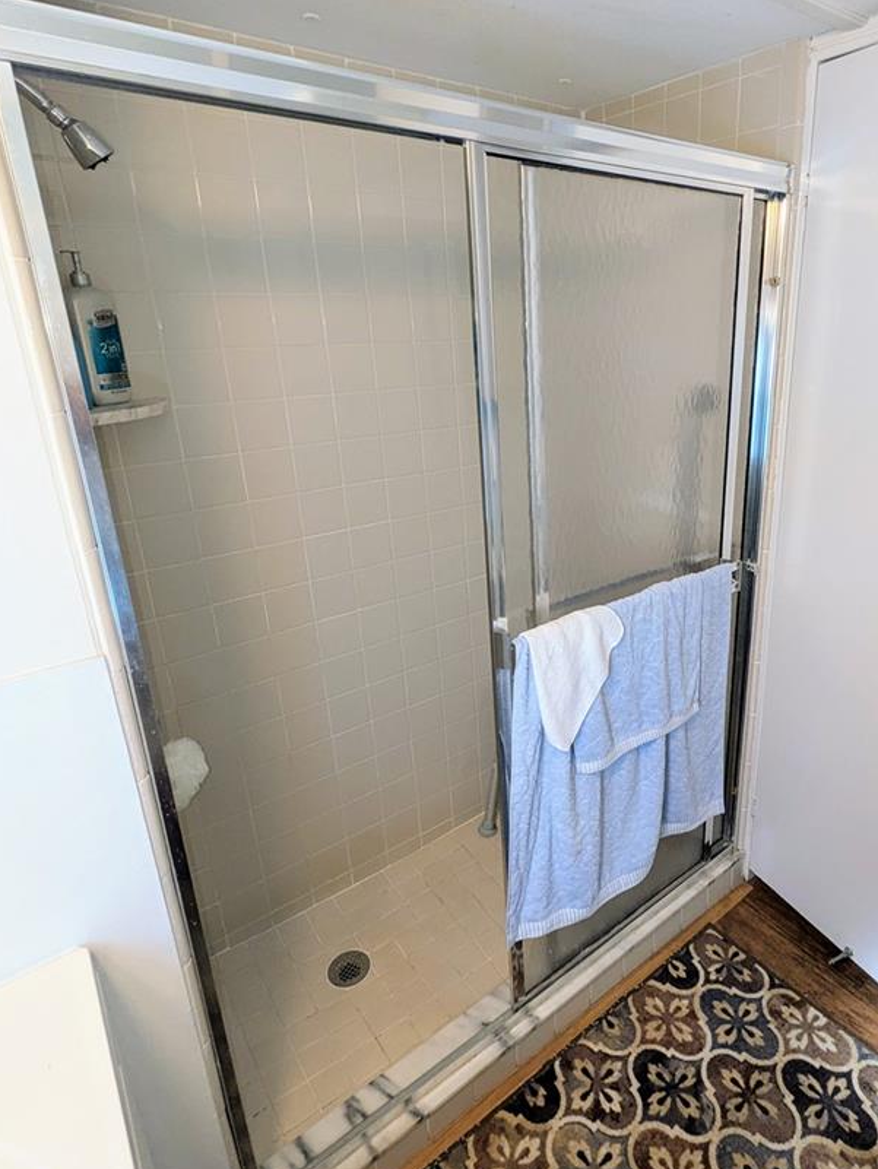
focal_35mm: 21
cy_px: 547
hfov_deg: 62.1
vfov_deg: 78.9
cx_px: 579
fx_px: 709
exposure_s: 1/60
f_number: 2.2
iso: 163
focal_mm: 1.83
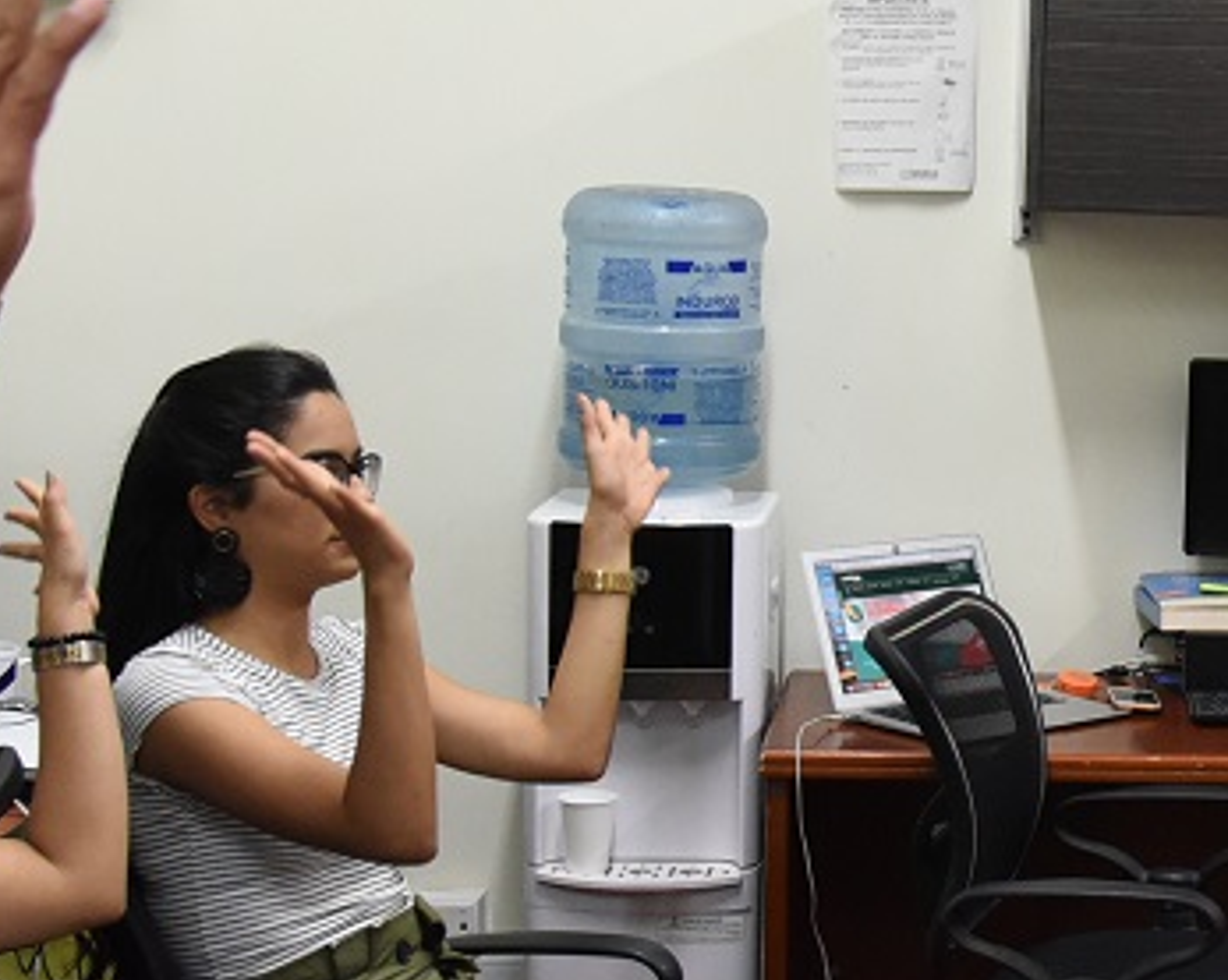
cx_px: 1341
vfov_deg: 19.6
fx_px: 2832
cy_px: 421
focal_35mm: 78
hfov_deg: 23.0
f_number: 4.5
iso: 3200
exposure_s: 1/125
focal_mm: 24
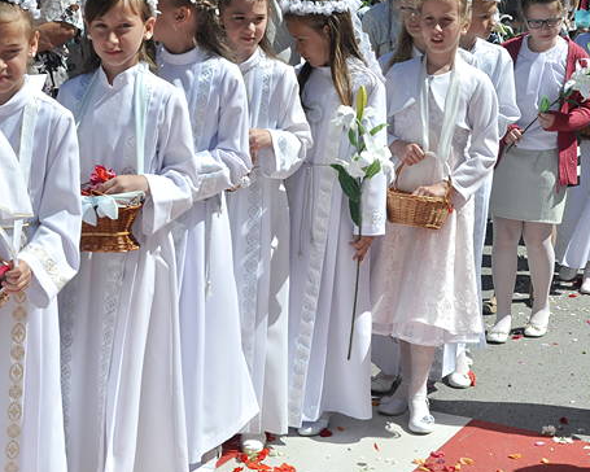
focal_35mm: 84
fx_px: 1467
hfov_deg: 22.7
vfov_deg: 18.3
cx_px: 301
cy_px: 181
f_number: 13
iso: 400
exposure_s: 1/640
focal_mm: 32
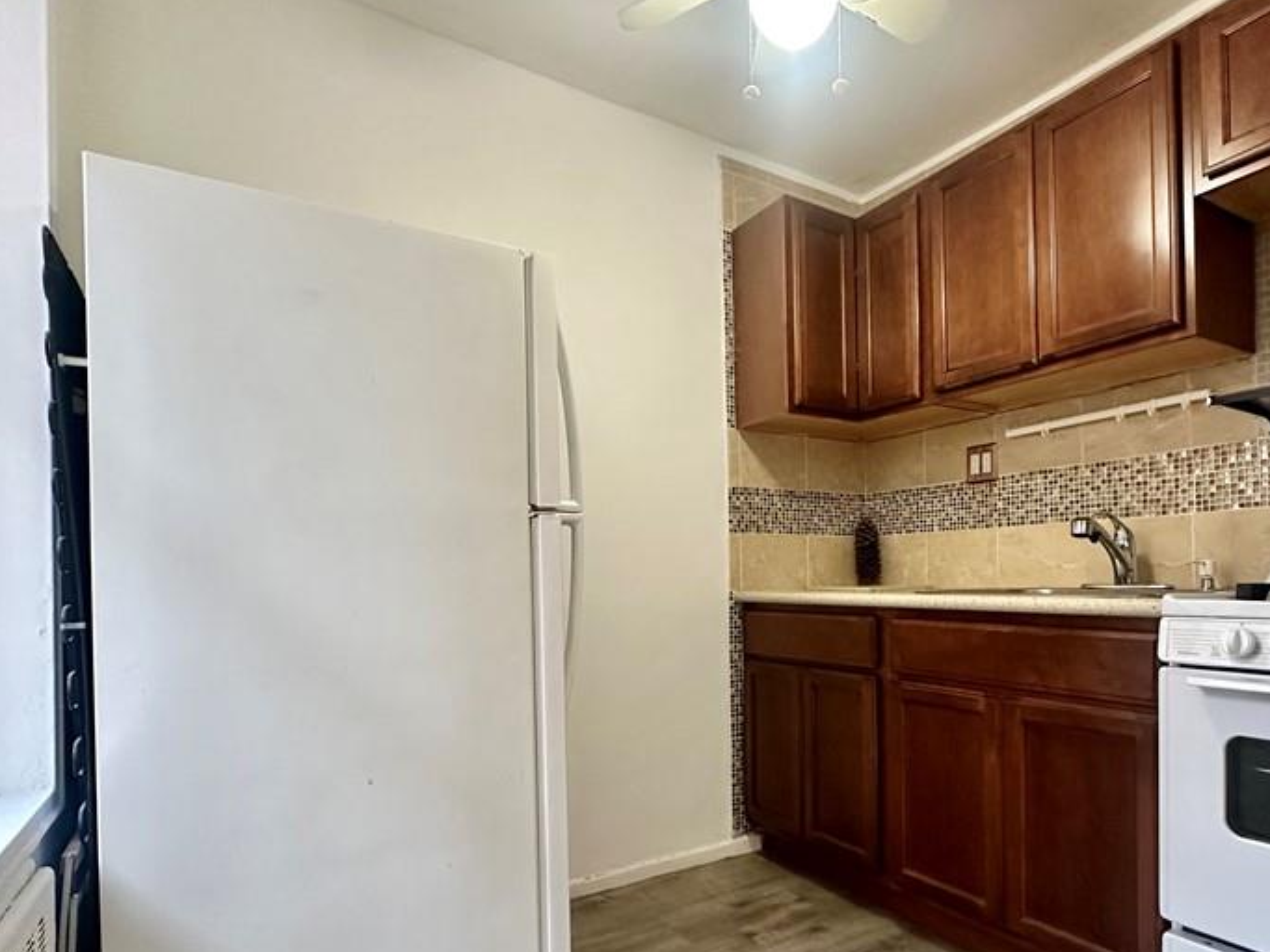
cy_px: 576
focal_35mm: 21
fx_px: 770
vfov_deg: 62.8
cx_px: 734
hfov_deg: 78.4
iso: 400
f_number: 2.2
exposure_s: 1/60
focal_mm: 2.22
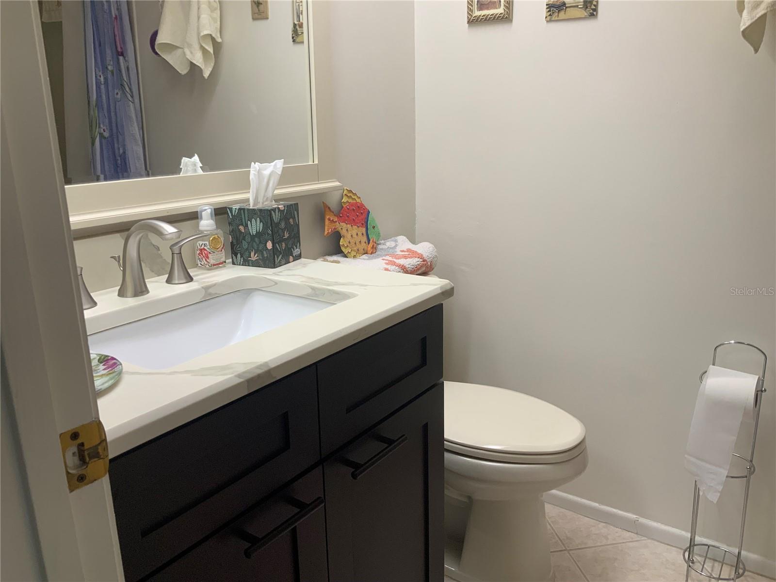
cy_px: 291
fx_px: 650
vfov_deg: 48.2
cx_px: 388
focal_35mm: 29
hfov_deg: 61.7
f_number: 1.8
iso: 50
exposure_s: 1/60
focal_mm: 3
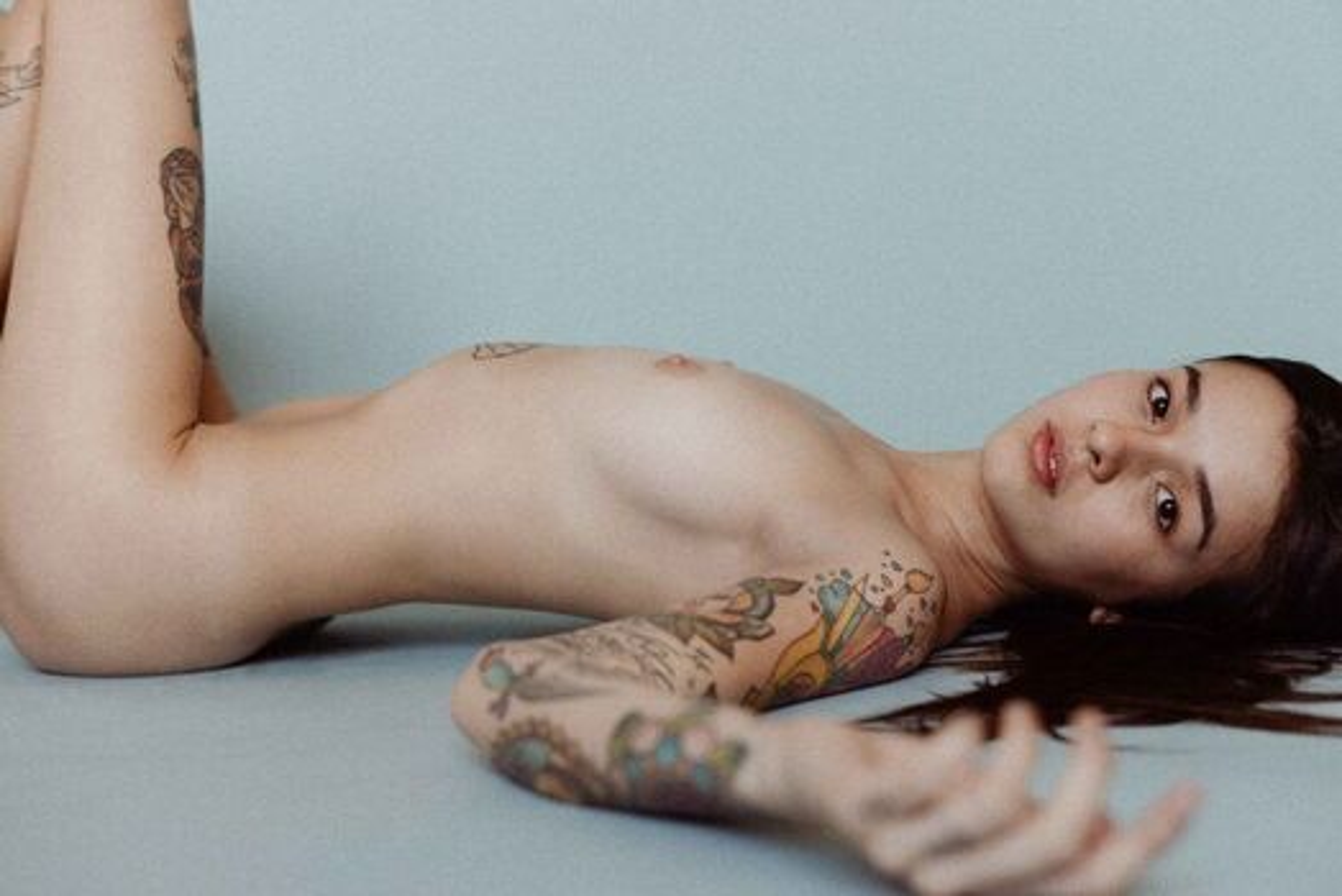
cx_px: 671
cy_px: 448
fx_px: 1865
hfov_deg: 39.6
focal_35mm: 50
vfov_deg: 27.0
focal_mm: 50
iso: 320
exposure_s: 1/200
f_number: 2.8
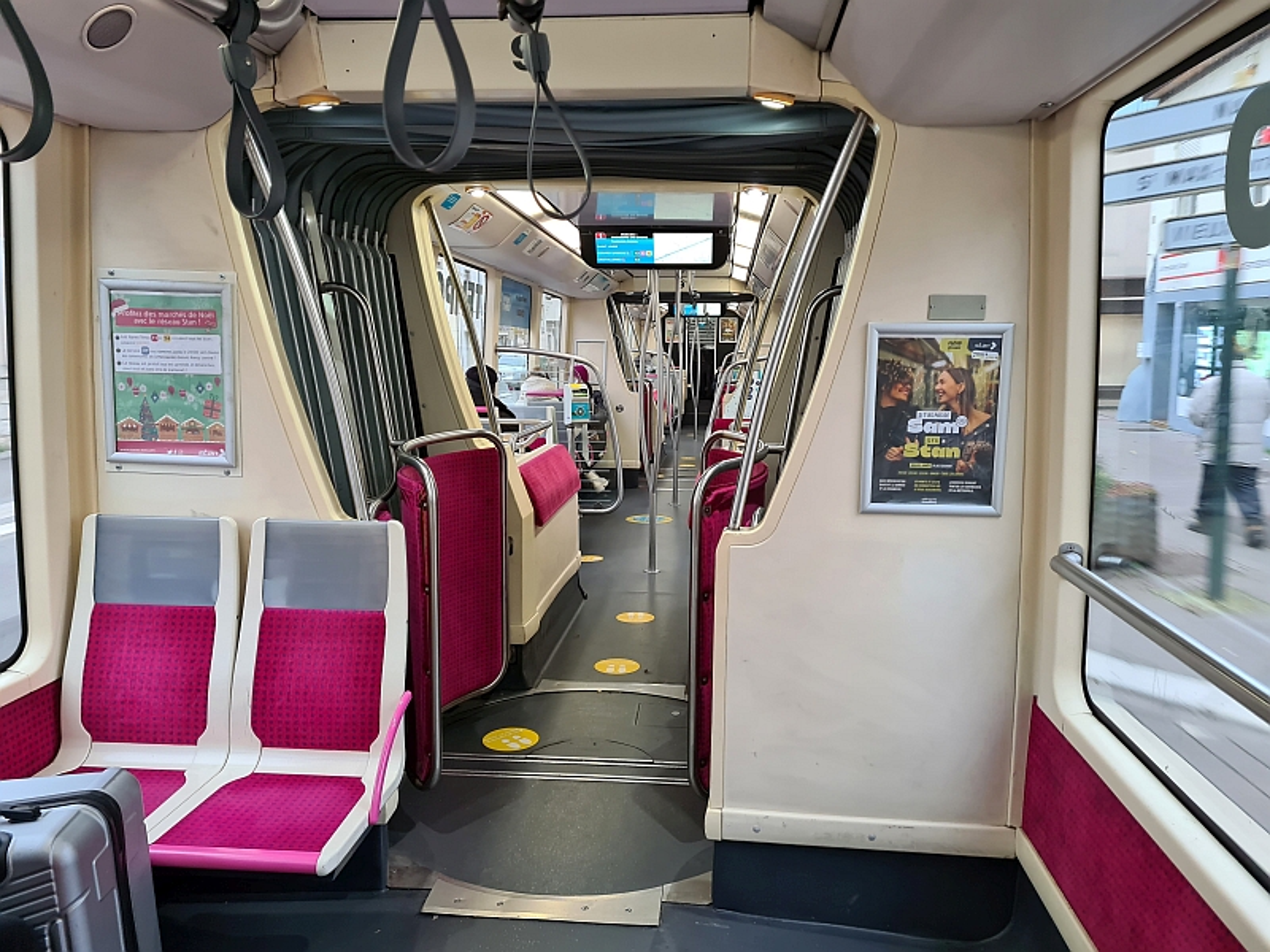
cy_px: 476
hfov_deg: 67.3
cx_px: 635
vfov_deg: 53.1
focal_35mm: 26
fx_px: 954
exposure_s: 1/50
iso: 100
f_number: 1.8
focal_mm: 5.4
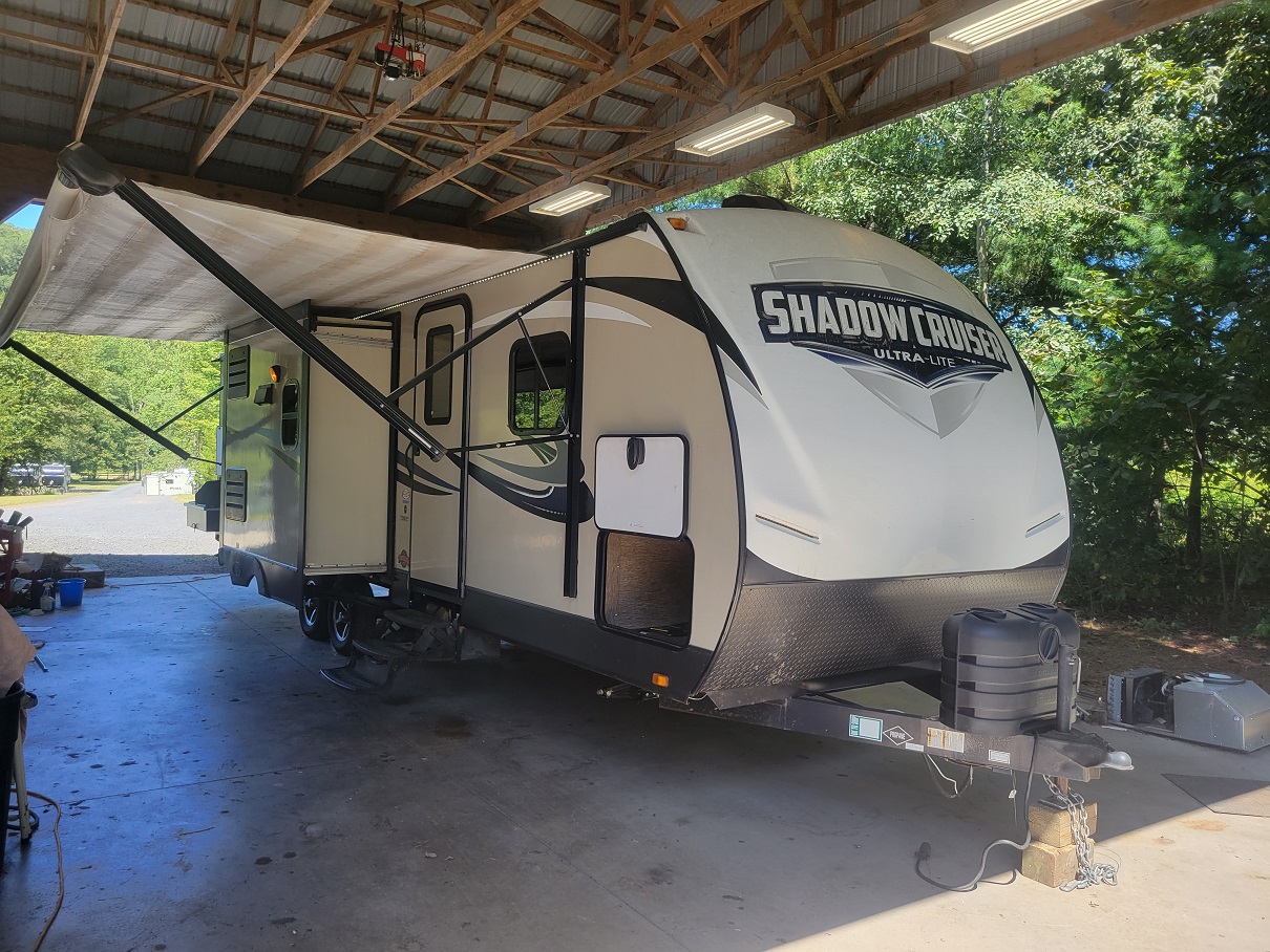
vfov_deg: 53.1
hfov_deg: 67.3
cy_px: 476
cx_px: 635
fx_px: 954
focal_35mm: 26
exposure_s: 1/347
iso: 40
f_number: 1.8
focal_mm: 5.4
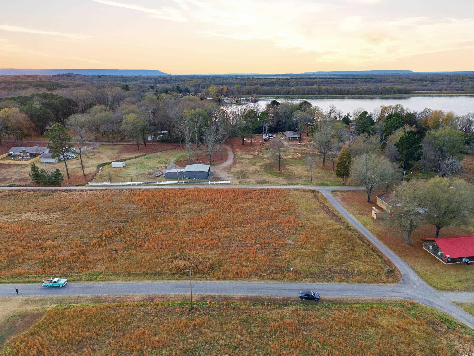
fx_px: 329
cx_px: 237
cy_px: 178
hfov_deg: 71.6
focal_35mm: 24
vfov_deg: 56.8
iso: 400
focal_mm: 8.7
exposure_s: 1/640
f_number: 1.8
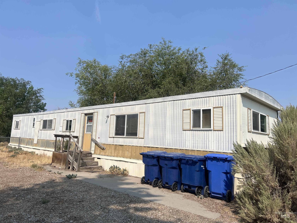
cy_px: 112
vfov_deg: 53.1
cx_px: 148
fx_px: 223
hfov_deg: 67.3
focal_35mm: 26
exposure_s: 1/8000
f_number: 1.5
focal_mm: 5.7
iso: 50
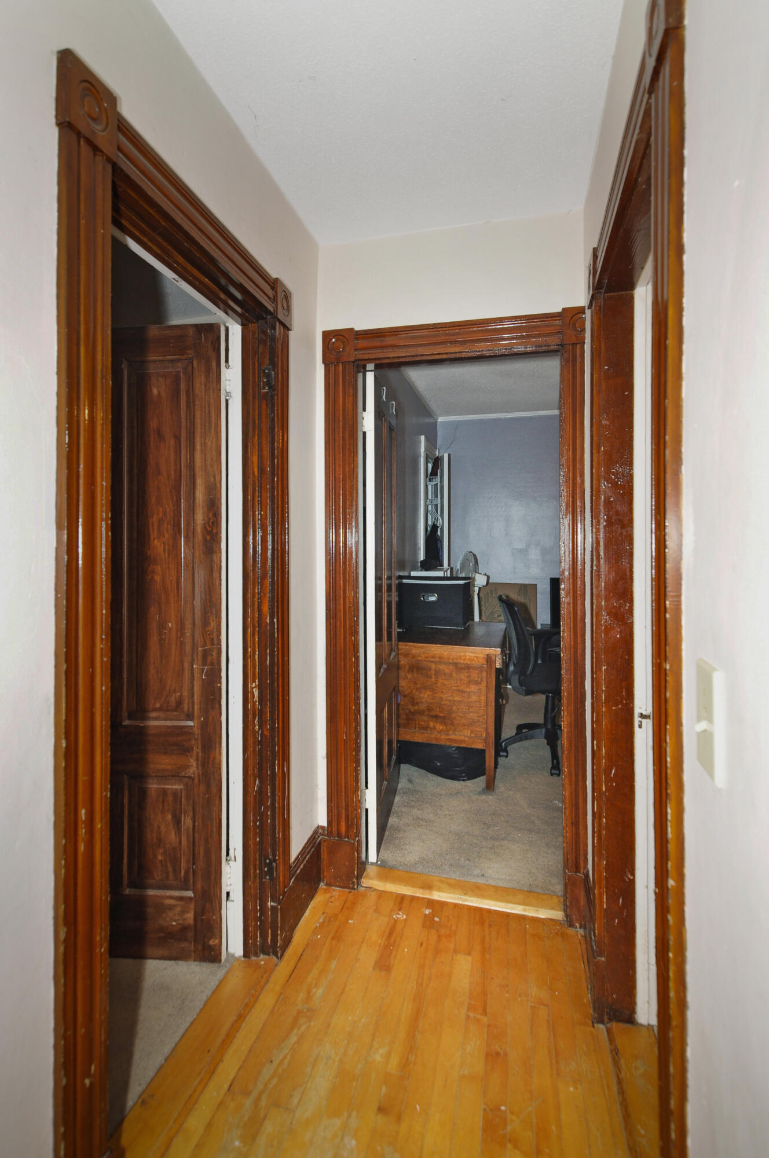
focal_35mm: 16
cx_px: 384
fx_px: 530
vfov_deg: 95.1
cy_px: 579
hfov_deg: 71.9
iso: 320
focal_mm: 11
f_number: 4.5
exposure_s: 1/60
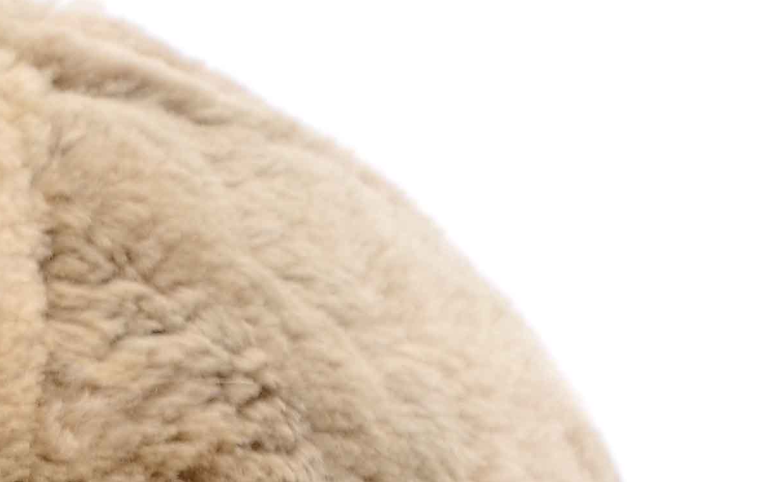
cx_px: -638
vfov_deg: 2.0
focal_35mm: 662
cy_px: 732
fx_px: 13912
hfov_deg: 3.2
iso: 160
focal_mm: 105
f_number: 7.1
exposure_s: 1/80
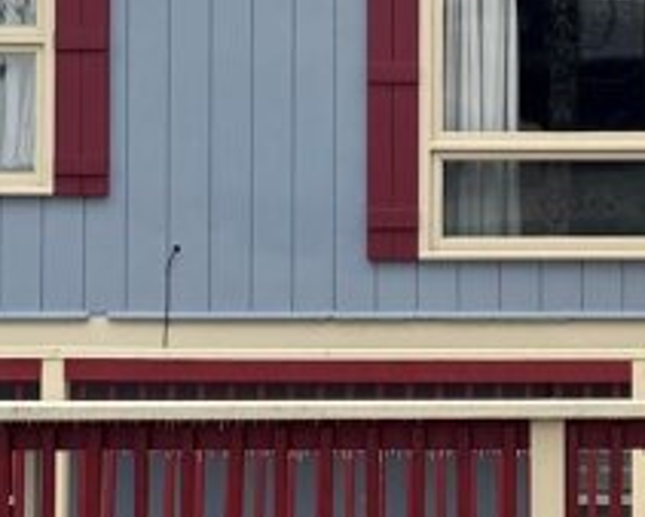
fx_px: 2540
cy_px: 202
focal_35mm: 133
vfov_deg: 11.6
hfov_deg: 14.1
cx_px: 746
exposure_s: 1/593
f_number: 1.78
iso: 80
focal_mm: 6.76
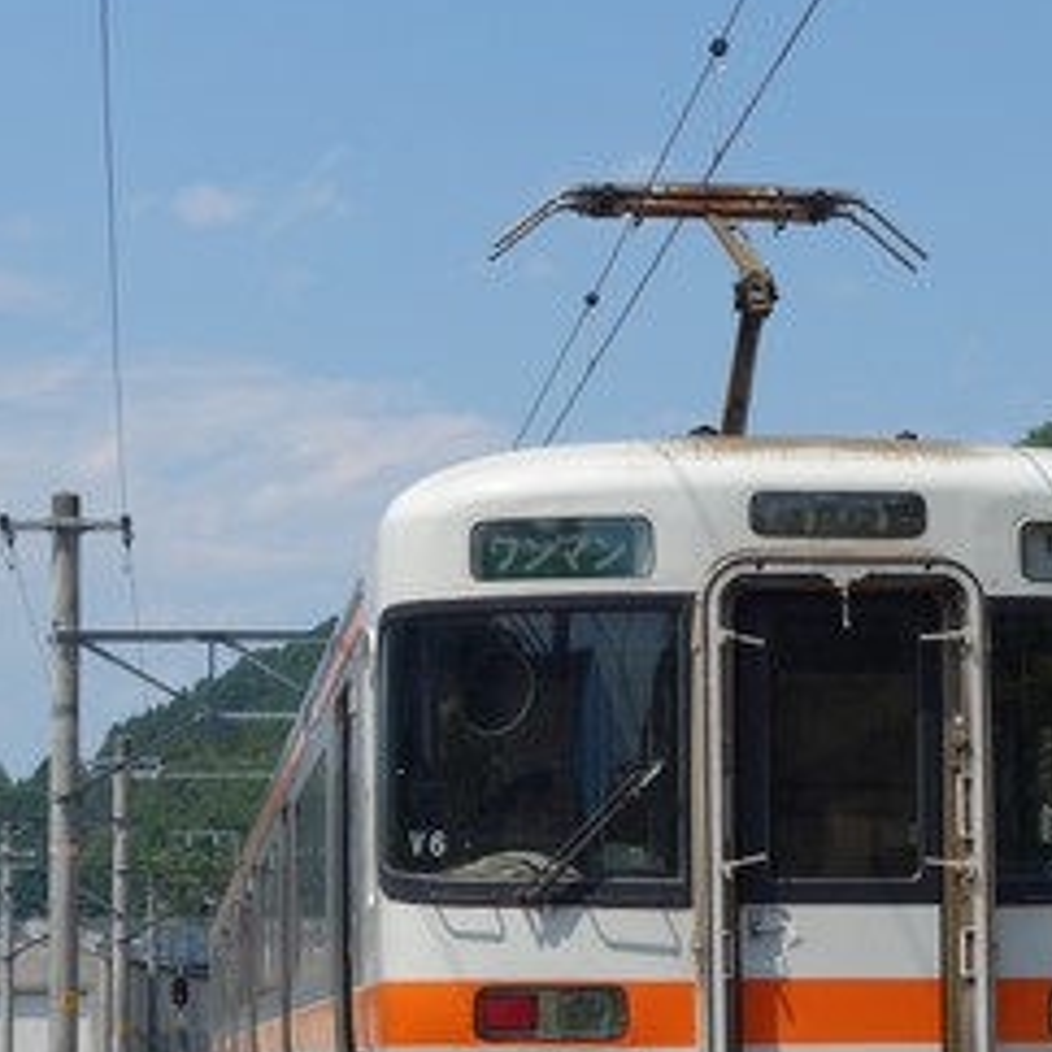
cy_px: 767
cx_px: 656
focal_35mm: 119
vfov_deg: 14.6
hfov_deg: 14.6
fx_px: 4092
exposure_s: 1/640
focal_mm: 19.75
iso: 125
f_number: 5.6
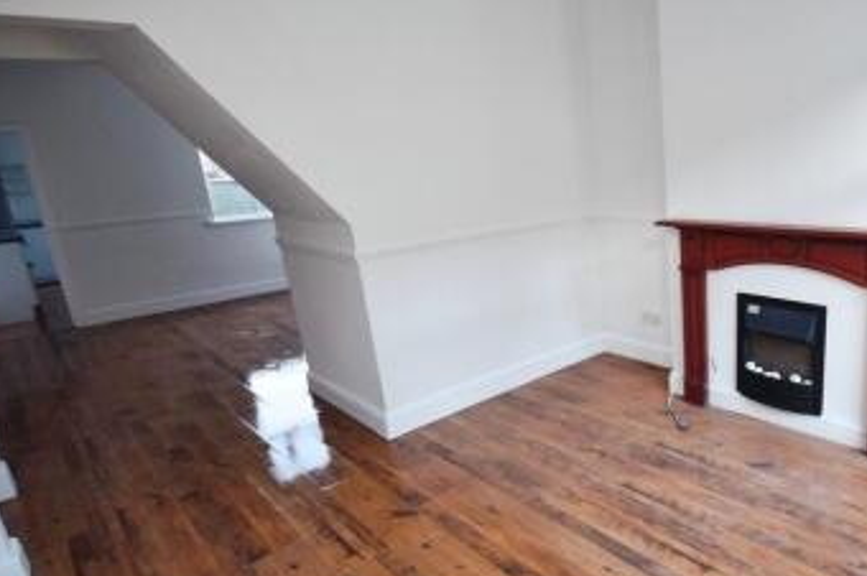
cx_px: 576
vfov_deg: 58.7
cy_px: 358
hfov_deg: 78.7
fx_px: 505
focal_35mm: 21
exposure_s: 1/60
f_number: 4
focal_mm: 10
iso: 720
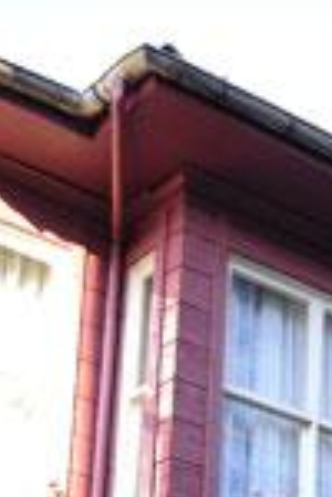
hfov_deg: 13.6
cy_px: 590
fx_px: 1383
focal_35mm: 100
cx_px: 281
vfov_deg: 19.3
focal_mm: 30
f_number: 5.6
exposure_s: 1/50
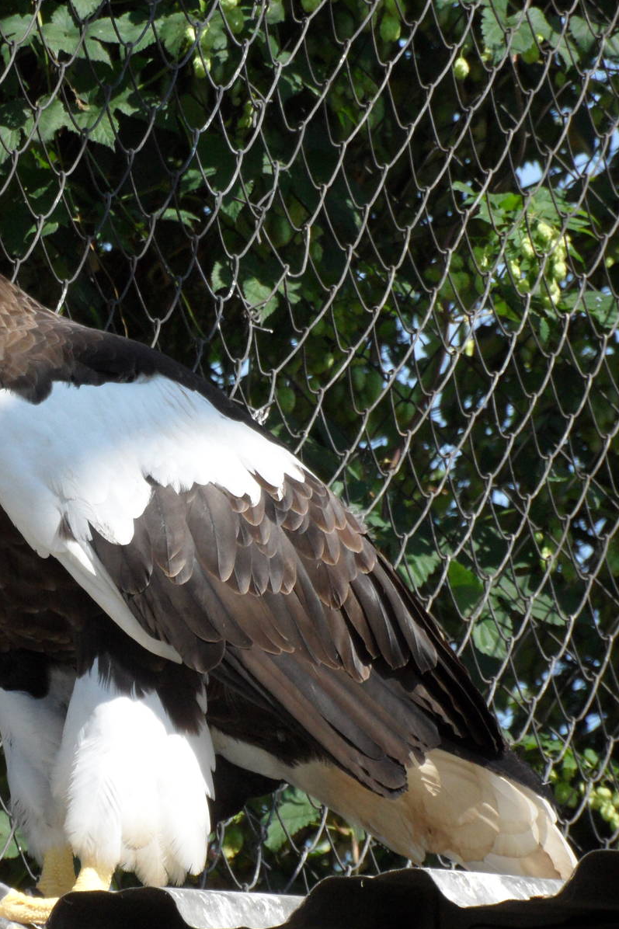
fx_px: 12924
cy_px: 464
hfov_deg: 2.7
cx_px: 85
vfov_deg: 4.1
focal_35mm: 501
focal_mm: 58.5
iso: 200
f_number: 5.8
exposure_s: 1/500
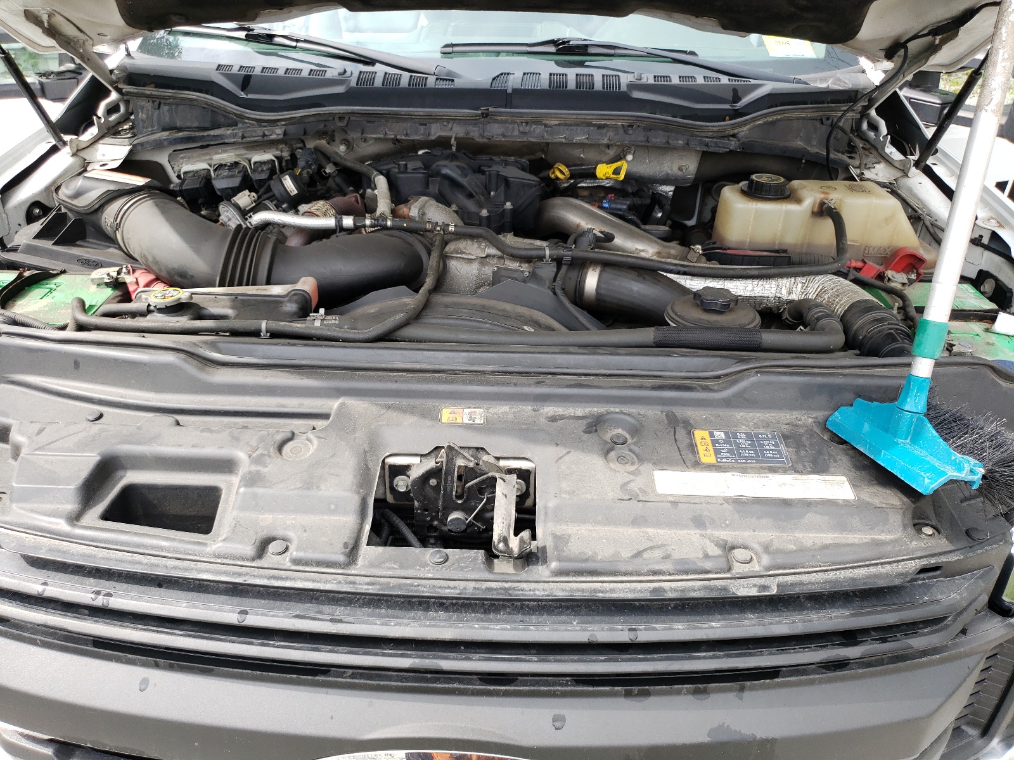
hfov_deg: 67.3
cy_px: 380
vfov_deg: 53.1
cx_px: 507
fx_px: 762
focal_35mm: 26
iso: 50
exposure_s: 1/526
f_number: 1.5
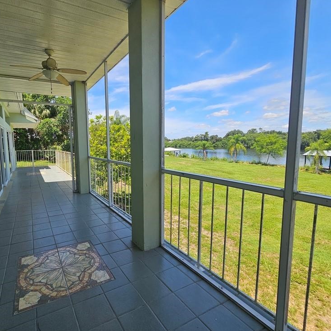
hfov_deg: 85.6
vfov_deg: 87.4
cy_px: 163
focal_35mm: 16
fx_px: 173
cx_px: 123
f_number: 2.2
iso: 50
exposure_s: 1/1480
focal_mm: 2.2
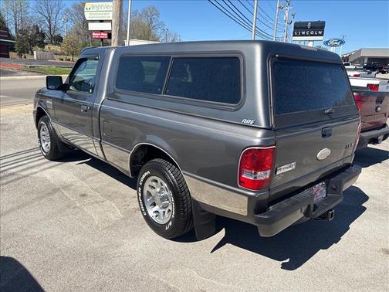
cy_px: 146
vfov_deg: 53.1
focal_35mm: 26
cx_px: 194
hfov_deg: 67.3
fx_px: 292
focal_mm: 5.96
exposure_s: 1/2451
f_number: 1.6
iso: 50
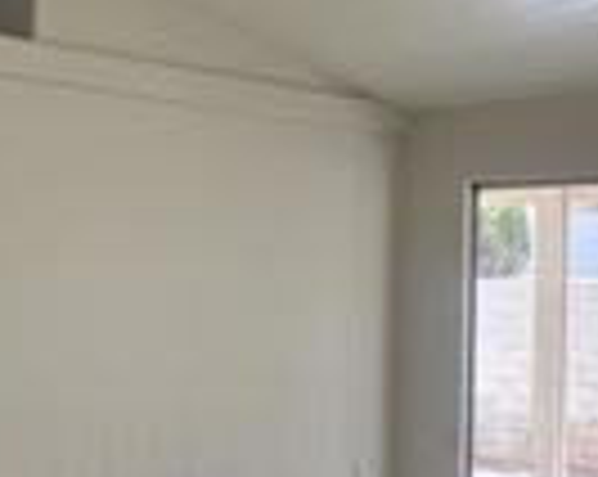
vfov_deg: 23.1
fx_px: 1166
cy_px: 279
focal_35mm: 66
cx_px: -193
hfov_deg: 24.7
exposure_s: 1/120
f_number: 2.2
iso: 125
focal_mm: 2.22
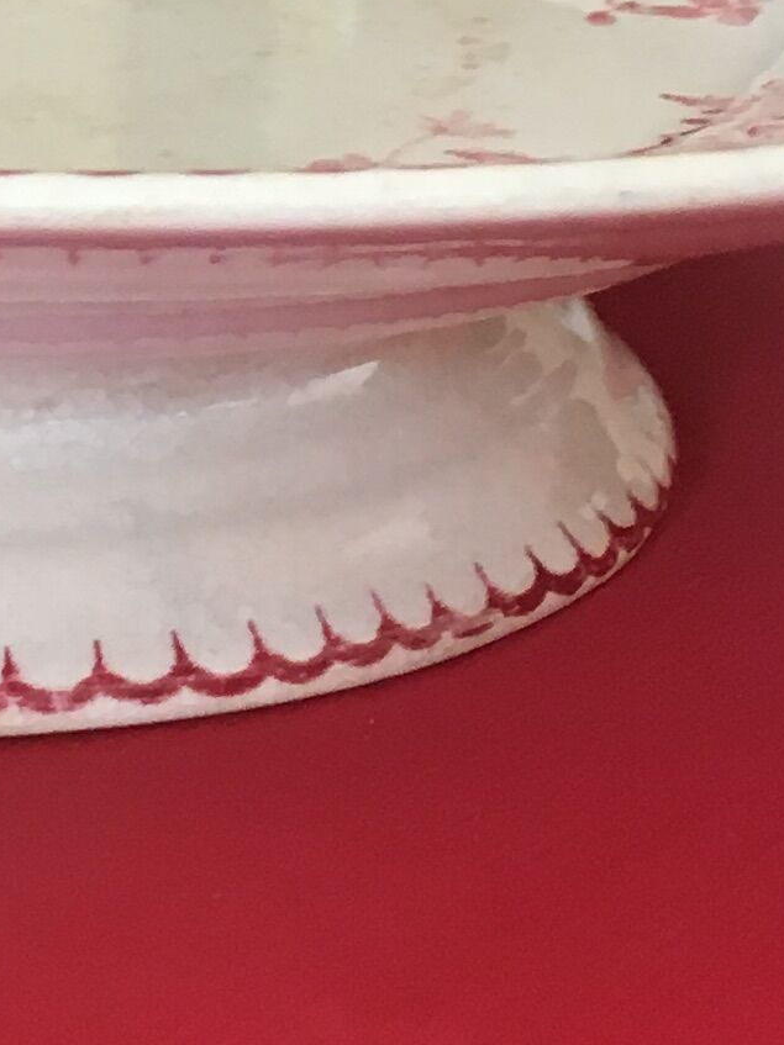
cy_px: -524
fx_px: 4168
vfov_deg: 13.5
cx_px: -357
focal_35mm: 138
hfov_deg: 10.4
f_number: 2.2
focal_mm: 4.15
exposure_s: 1/33
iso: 64
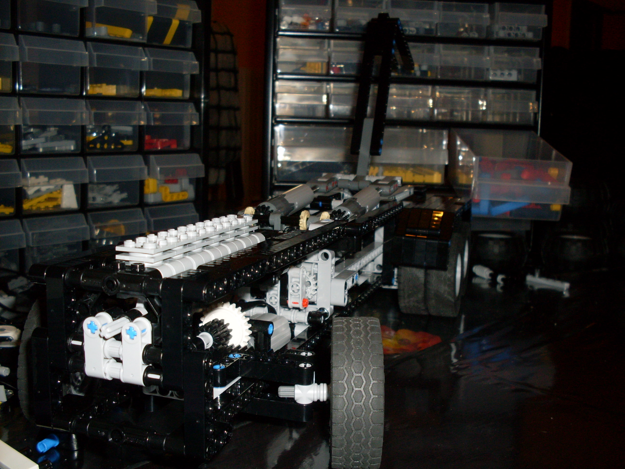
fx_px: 686
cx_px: 312
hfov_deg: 49.0
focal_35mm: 38
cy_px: 234
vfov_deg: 37.7
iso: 100
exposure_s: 1/45
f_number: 2.8
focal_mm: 6.3
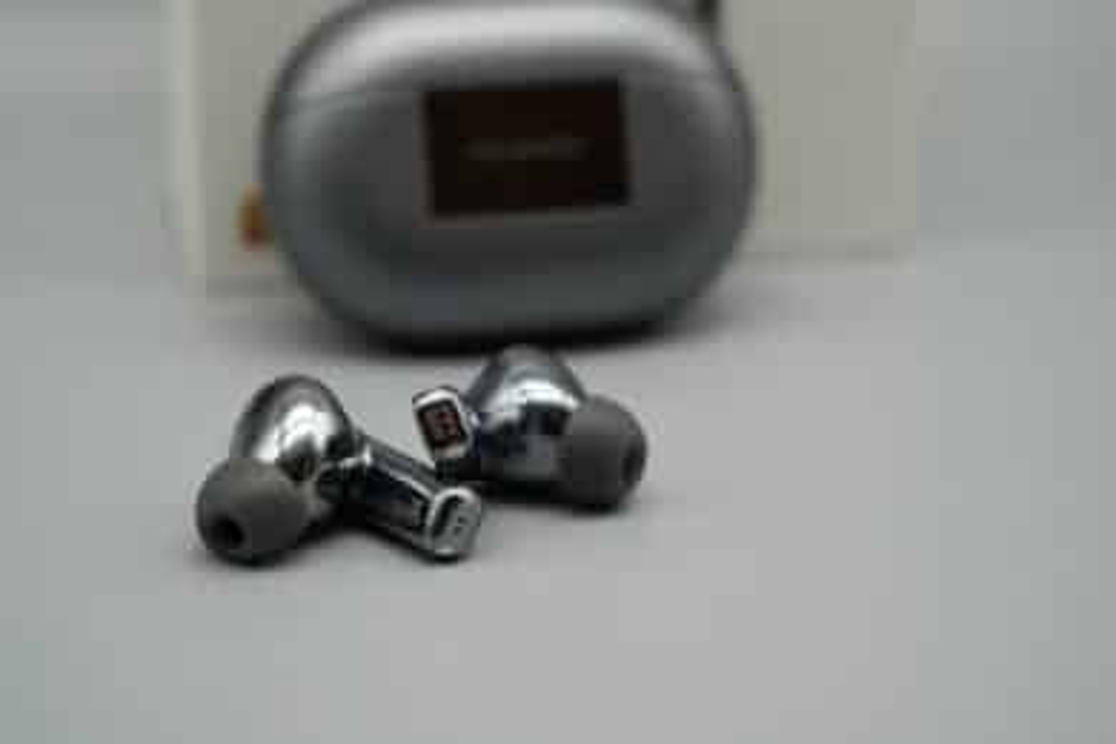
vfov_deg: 13.0
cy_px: 372
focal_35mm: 105
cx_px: 558
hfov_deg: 19.5
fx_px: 3255
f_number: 7.1
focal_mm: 105
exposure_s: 1/125
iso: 400
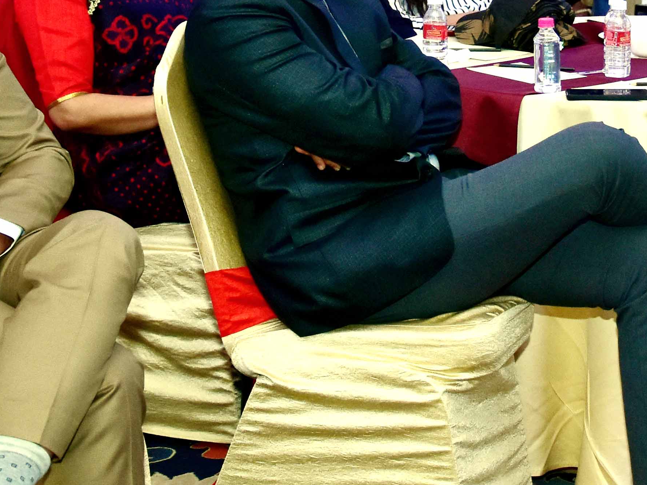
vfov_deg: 12.1
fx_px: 2273
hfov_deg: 16.0
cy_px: 50
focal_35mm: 122
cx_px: 547
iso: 1000
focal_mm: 25
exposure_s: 1/40
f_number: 4
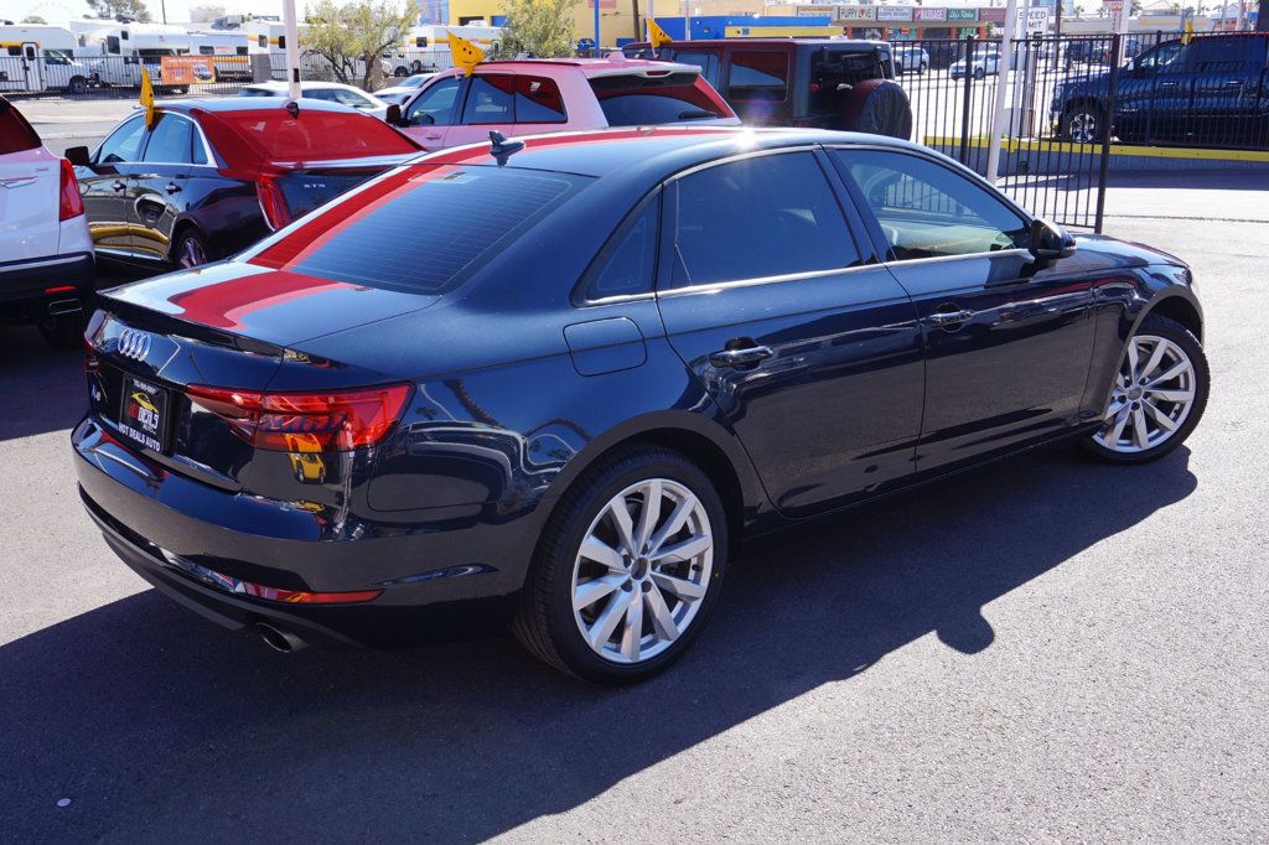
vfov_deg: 38.3
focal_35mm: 34
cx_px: 634
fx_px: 1216
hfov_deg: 55.1
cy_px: 422
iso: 100
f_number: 8
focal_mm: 23
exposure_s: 1/80
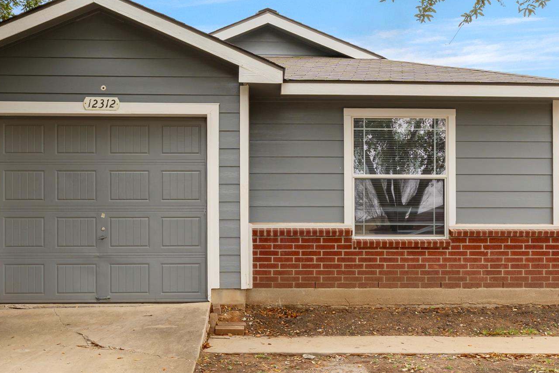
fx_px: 630
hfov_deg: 47.9
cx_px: 283
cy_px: 216
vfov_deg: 32.9
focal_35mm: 41
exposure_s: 1/30
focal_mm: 16.9
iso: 100
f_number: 9
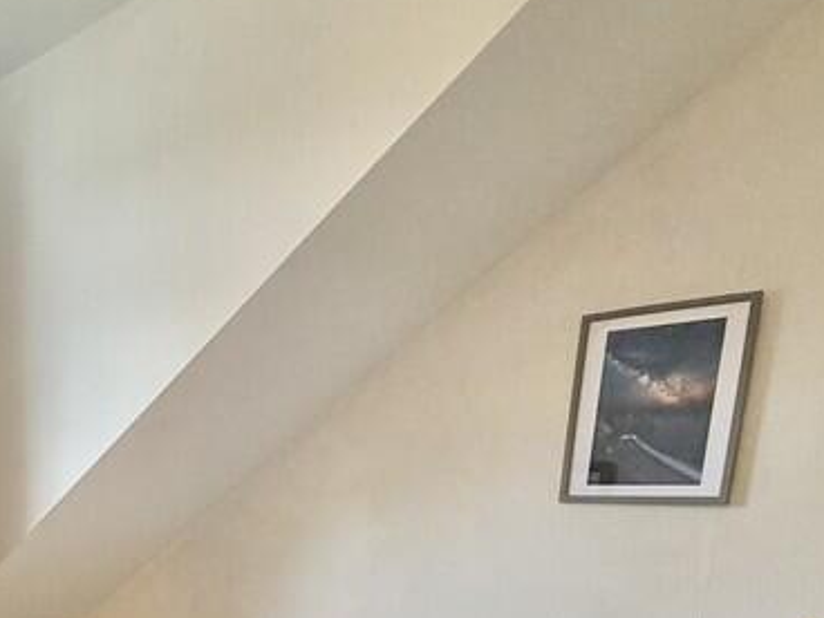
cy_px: 683
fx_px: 928
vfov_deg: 32.3
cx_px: 27
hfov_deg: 42.3
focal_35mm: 39
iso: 250
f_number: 2.2
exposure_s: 1/50
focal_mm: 2.22
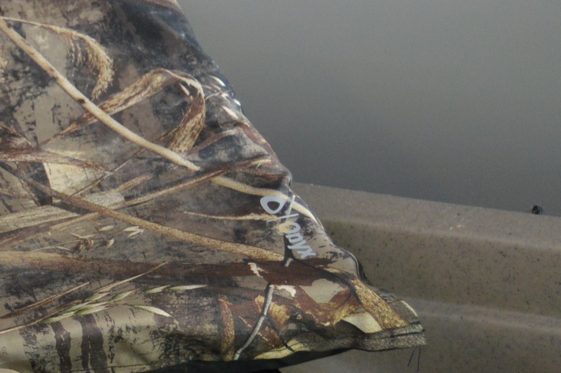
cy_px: 235
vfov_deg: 12.2
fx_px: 1744
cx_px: -144
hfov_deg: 17.3
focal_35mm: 112
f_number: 4
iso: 800
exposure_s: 1/60
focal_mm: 26
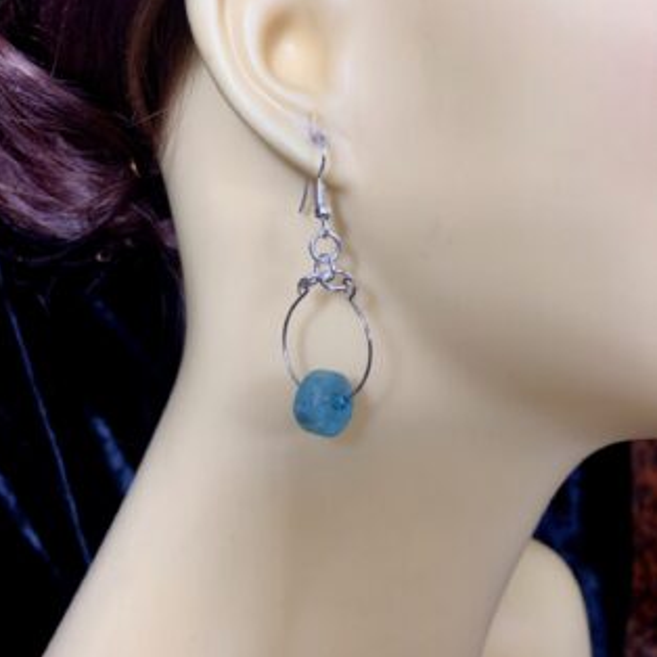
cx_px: 322
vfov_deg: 48.4
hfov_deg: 48.4
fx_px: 730
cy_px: 312
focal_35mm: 34
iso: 40
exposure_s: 1/24
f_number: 1.8
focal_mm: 3.99
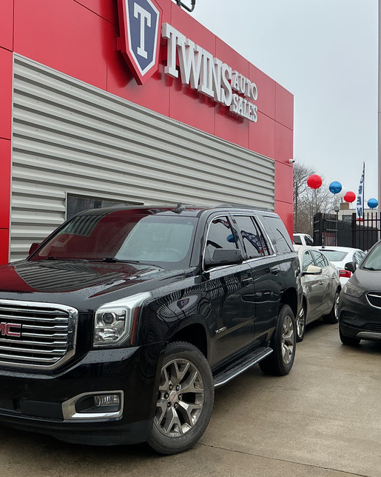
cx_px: 116
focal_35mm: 45
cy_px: 209
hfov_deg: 33.0
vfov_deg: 41.1
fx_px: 634
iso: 25
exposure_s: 1/514
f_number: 1.8
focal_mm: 3
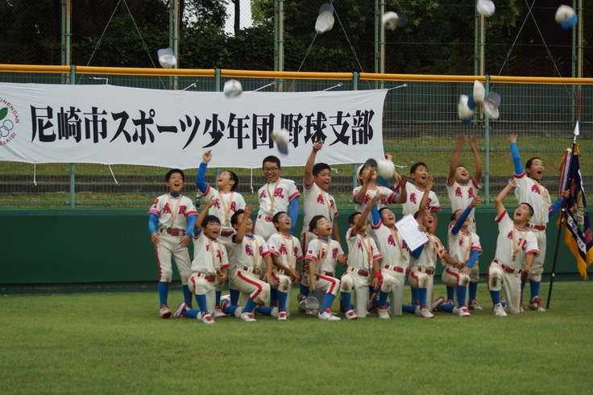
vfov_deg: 12.2
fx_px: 1852
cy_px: 198
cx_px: 296
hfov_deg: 18.2
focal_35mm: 112
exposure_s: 1/125
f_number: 4.5
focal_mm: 75
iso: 100
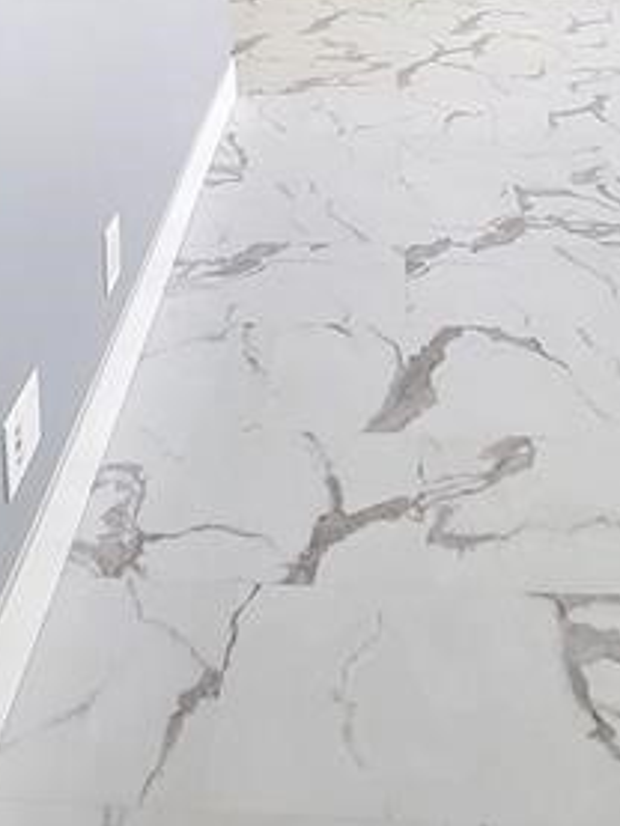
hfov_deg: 39.7
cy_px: -212
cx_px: 334
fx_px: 859
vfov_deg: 36.5
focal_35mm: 36
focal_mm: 1.74
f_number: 2.2
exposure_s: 1/60.2
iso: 50
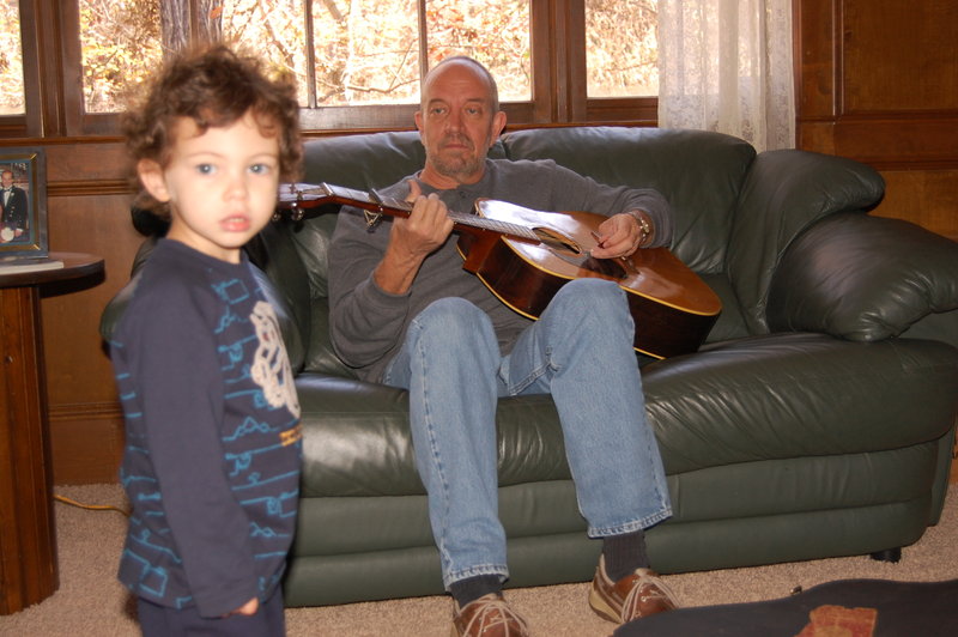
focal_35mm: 51
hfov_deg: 38.9
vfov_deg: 26.4
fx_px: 1356
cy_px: 318
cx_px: 479
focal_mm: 34
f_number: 5
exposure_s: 1/60
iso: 400
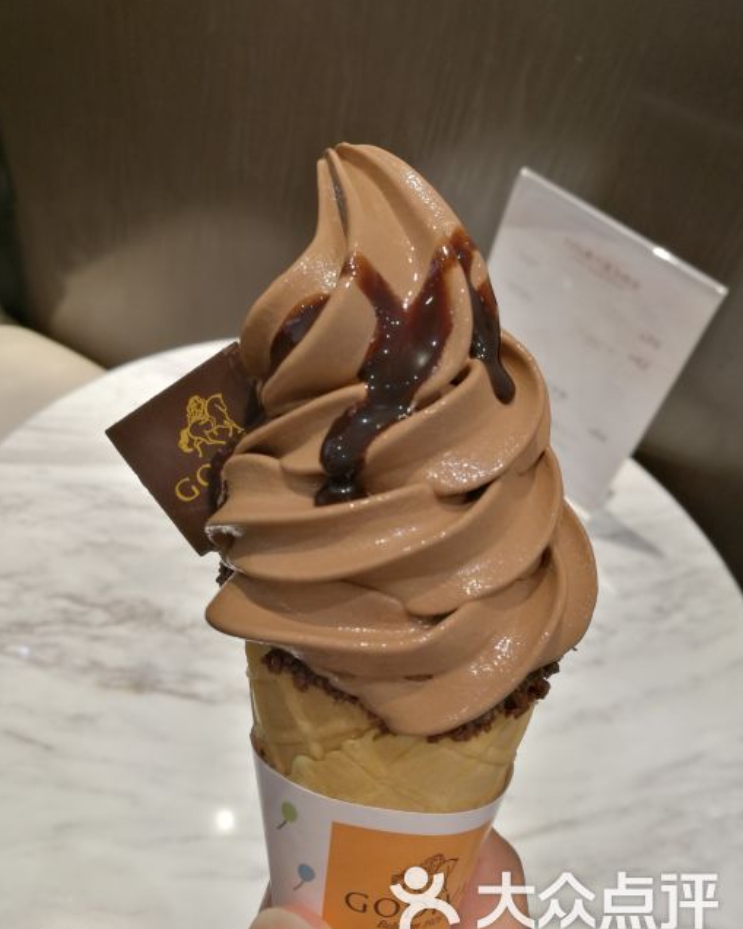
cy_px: 466
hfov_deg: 50.0
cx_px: 373
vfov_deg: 60.4
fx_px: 797
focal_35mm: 29
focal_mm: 4.5
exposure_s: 1/50
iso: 100
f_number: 2.2
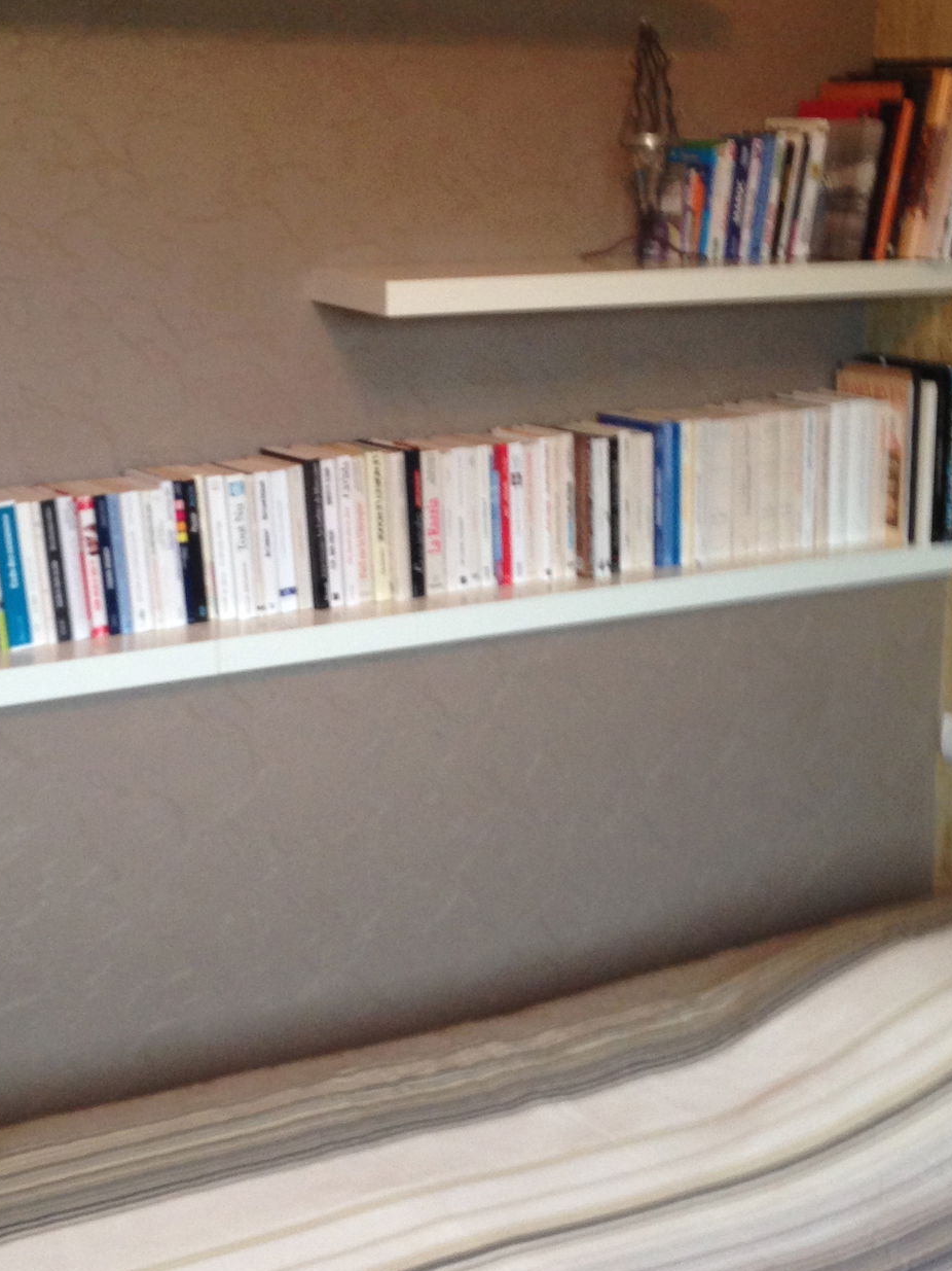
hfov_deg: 25.7
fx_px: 2090
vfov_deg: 33.8
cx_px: 495
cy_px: 587
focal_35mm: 57
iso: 125
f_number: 2.4
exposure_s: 1/20
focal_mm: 4.12
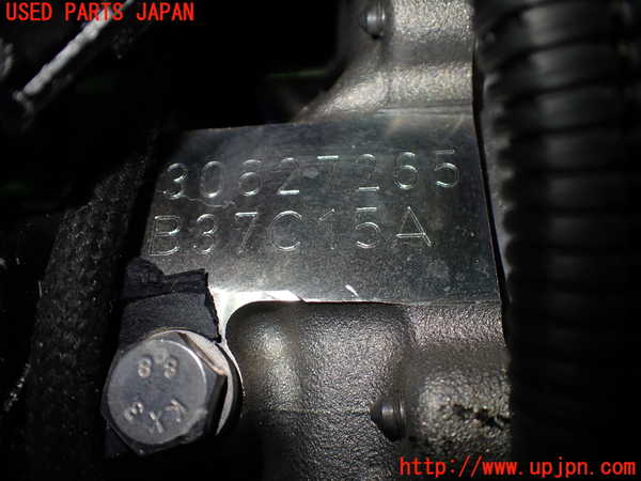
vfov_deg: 46.8
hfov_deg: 60.0
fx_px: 556
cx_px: 320
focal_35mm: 30
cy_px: 240
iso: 160
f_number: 2.3
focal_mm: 5.4
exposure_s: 1/125
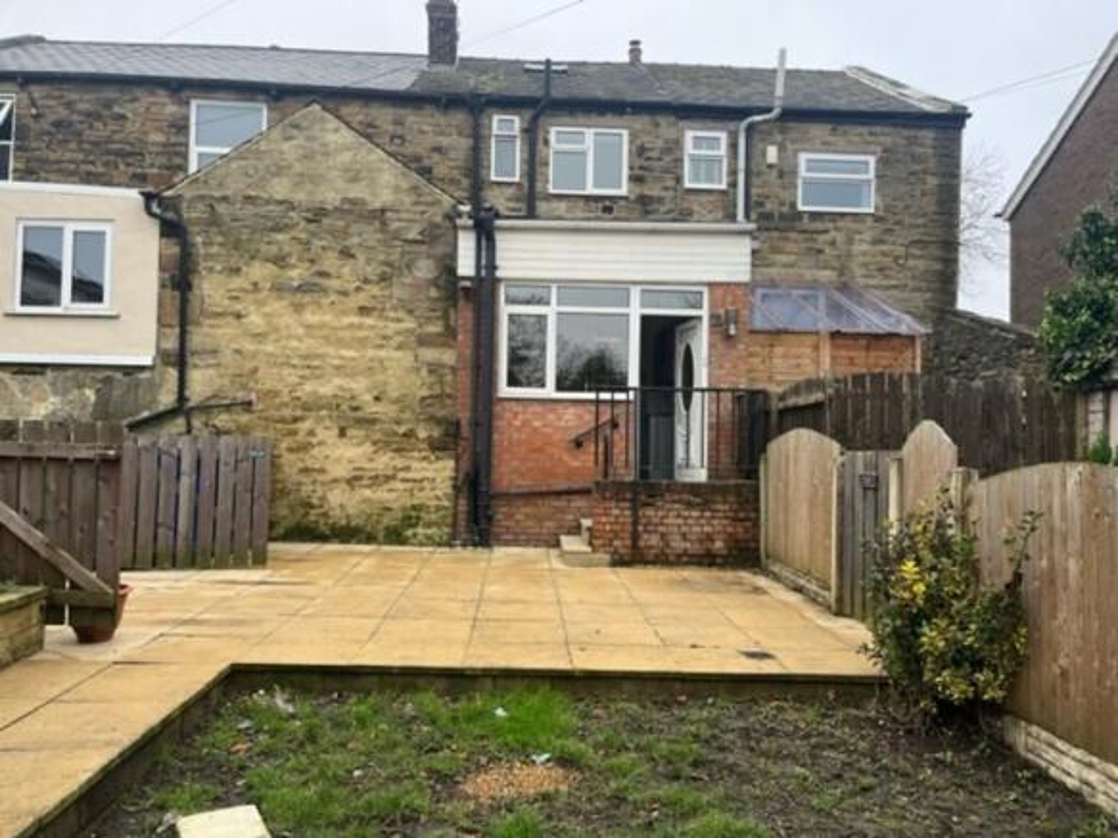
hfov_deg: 67.3
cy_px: 419
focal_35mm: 26
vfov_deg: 53.0
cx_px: 559
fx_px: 840
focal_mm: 5.1
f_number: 1.6
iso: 64
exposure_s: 1/122
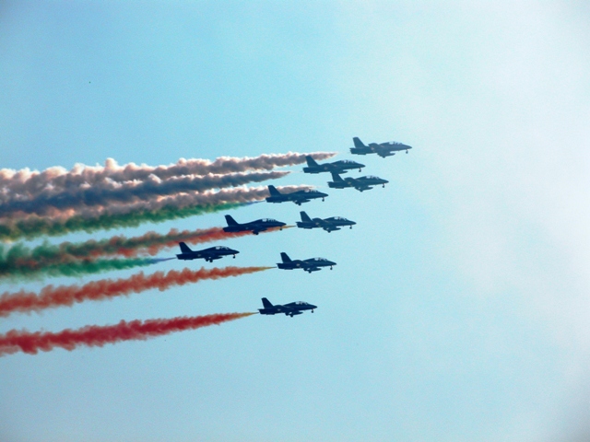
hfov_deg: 7.1
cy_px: 221
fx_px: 4772
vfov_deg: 5.3
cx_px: 295
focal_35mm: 280
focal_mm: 71.2
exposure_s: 1/687
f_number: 6.6
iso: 100
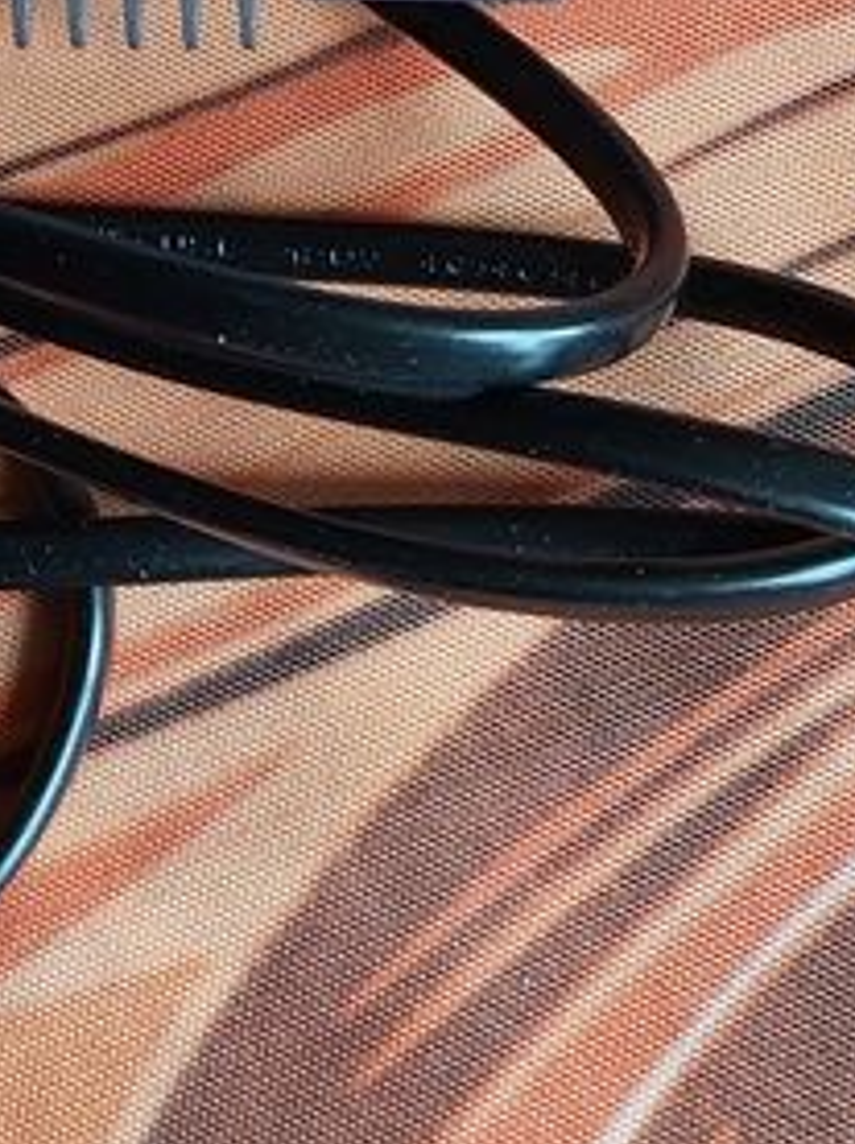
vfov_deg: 19.7
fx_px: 3103
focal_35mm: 94
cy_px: -202
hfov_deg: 14.9
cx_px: -314
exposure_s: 1/50
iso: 125
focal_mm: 3.92
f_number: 1.7
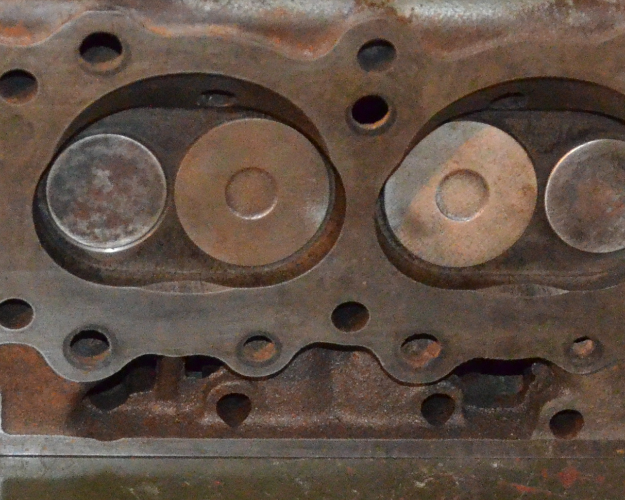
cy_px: 79
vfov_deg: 11.2
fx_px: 2534
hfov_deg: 13.9
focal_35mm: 137
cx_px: 50
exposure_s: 1/60
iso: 4500
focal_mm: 24
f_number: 3.8
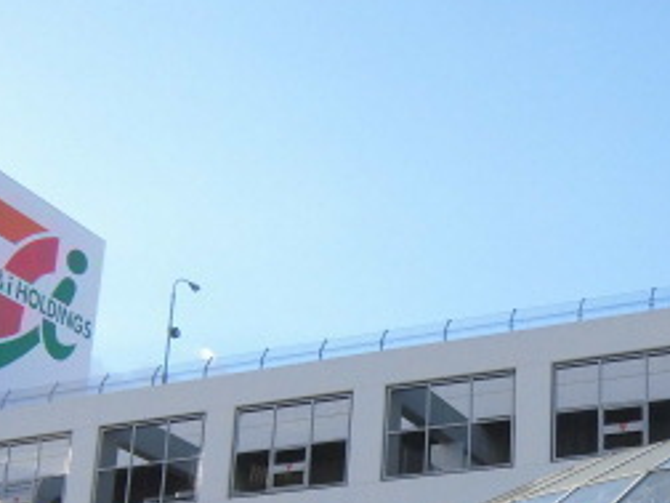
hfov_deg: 28.5
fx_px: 1277
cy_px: 500
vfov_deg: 21.5
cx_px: 574
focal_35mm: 66
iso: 100
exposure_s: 1/640
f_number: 2.8
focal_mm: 4.7
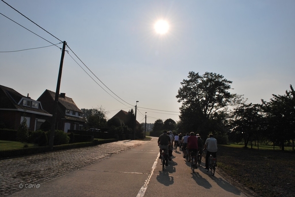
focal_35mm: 27
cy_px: 98
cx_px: 148
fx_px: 221
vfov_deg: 48.0
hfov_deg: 67.3
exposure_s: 1/640
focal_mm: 18
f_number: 13
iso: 100
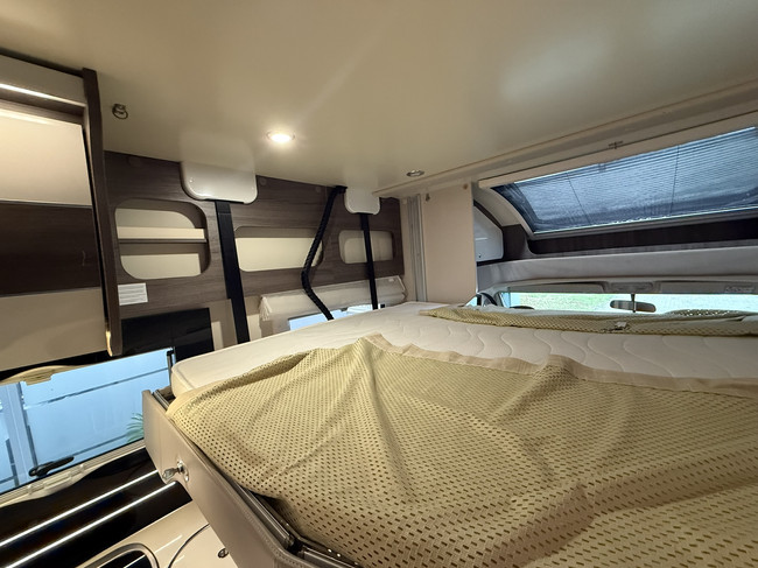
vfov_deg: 85.6
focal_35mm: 14
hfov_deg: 102.1
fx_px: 306
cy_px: 284
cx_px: 379
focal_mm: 2.22
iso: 640
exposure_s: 1/60
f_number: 2.2
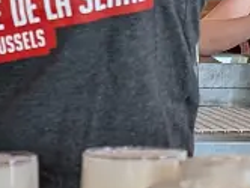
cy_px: 399
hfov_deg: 12.7
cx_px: -116
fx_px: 1070
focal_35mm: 148
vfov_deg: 9.3
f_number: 1.68
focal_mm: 6.9
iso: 36
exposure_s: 1/100
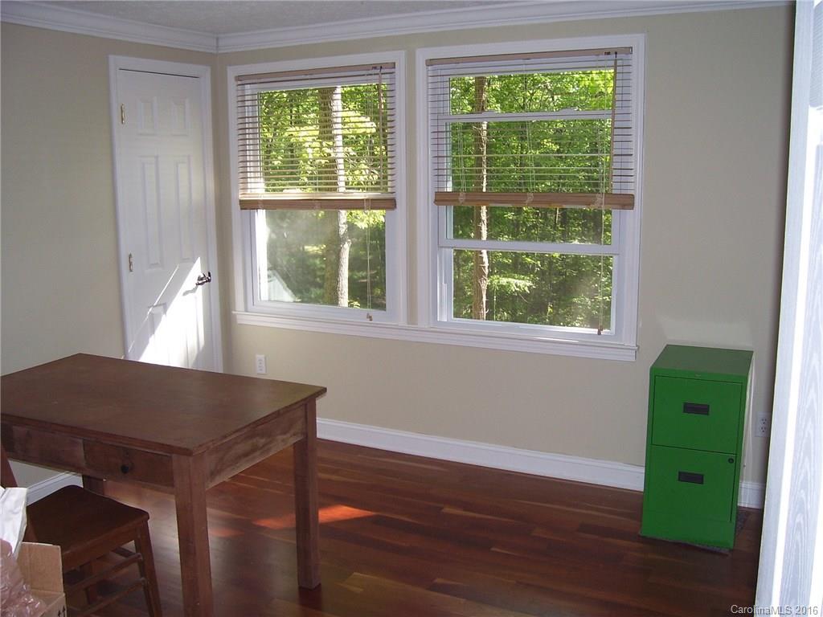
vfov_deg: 41.8
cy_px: 308
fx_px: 808
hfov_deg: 54.0
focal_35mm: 34
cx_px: 412
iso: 80
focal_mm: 5.6
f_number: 2.7
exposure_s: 1/60
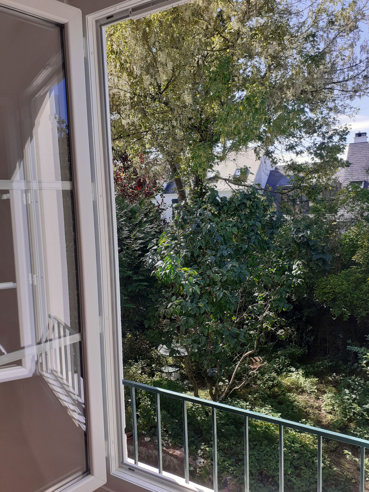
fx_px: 384
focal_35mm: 27
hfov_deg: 51.4
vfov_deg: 65.3
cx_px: 184
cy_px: 246
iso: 40
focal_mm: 3.6
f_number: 1.9
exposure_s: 1/380
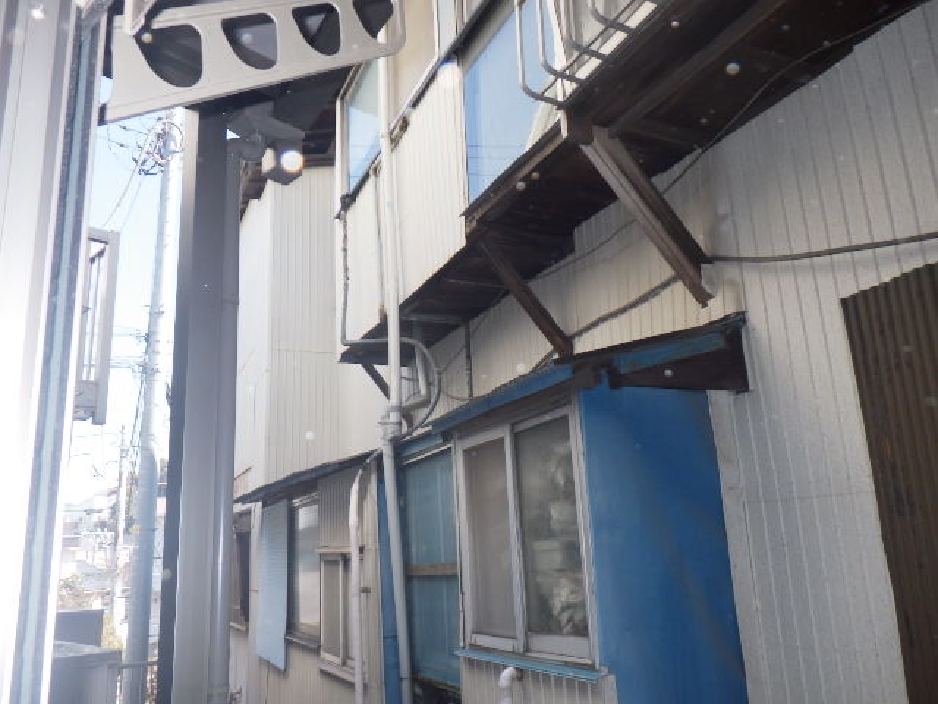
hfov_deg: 63.4
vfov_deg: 49.7
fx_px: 759
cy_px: 352
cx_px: 469
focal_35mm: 28
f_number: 4.2
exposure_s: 1/250
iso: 250
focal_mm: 5
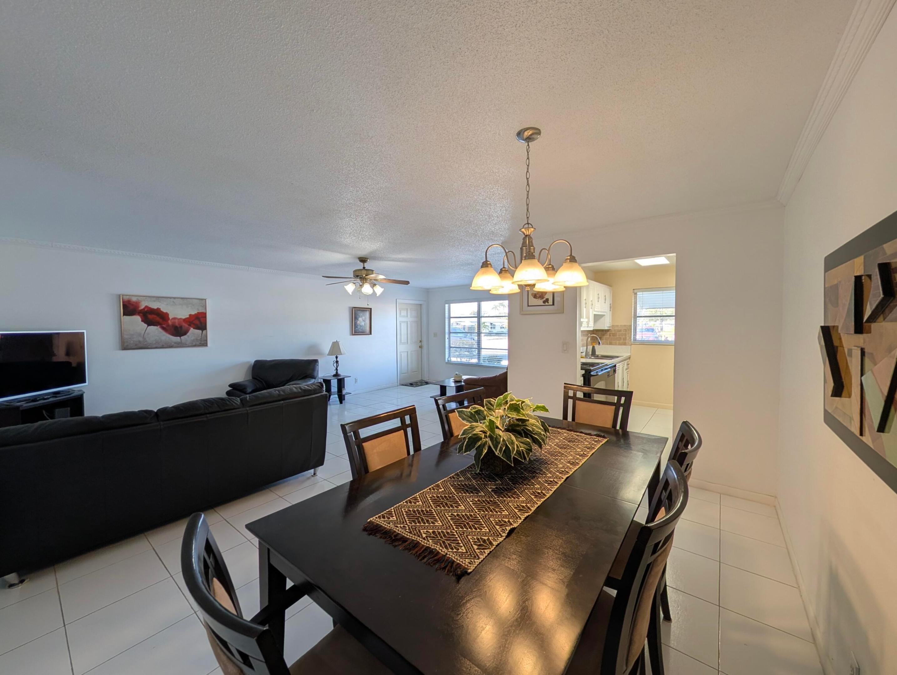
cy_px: 338
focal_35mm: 12
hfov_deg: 110.5
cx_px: 448
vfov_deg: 94.6
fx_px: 311
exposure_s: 1/120
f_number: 1.7
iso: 50
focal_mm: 2.02
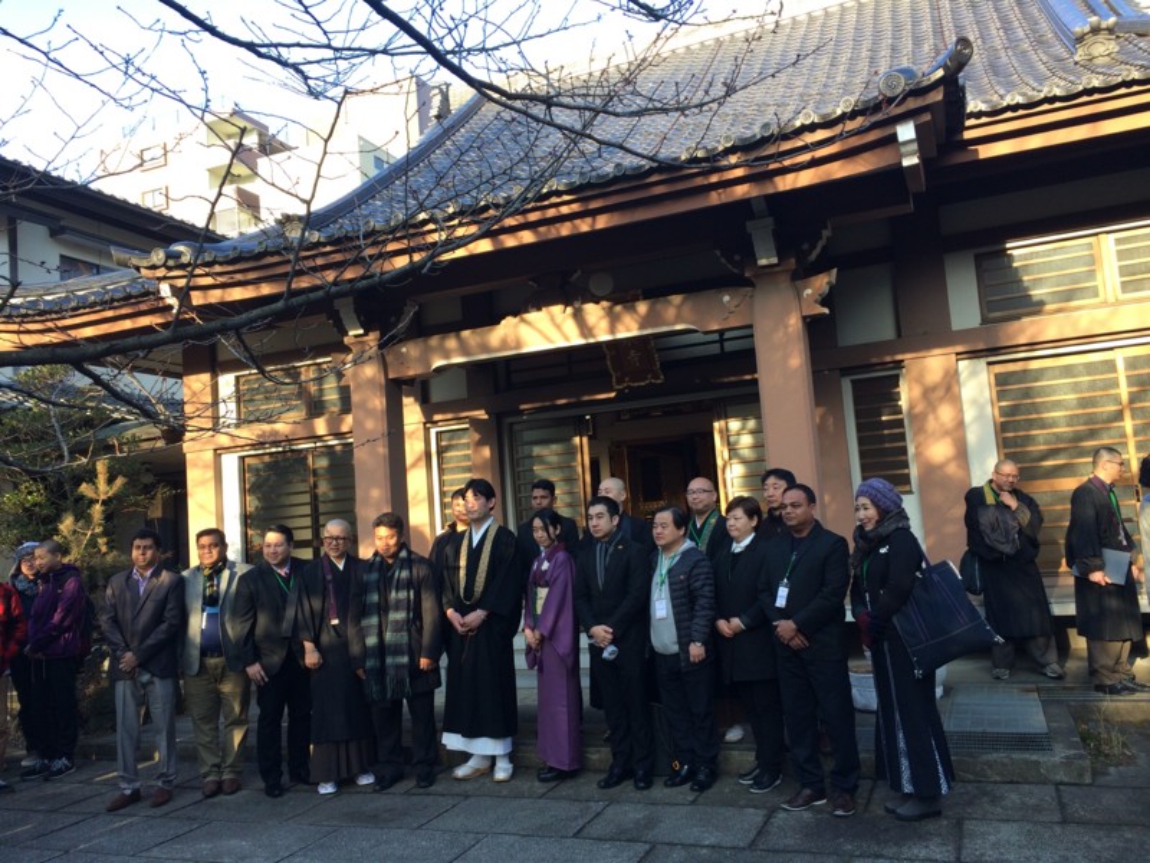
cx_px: 575
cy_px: 432
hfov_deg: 61.7
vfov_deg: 48.2
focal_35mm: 29
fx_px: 963
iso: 32
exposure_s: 1/146
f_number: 2.2
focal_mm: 4.15
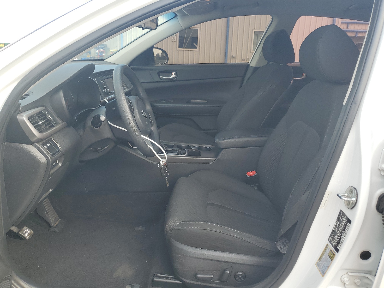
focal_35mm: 26
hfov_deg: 67.3
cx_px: 192
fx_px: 288
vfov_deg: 53.1
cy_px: 144
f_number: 1.5
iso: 50
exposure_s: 1/588
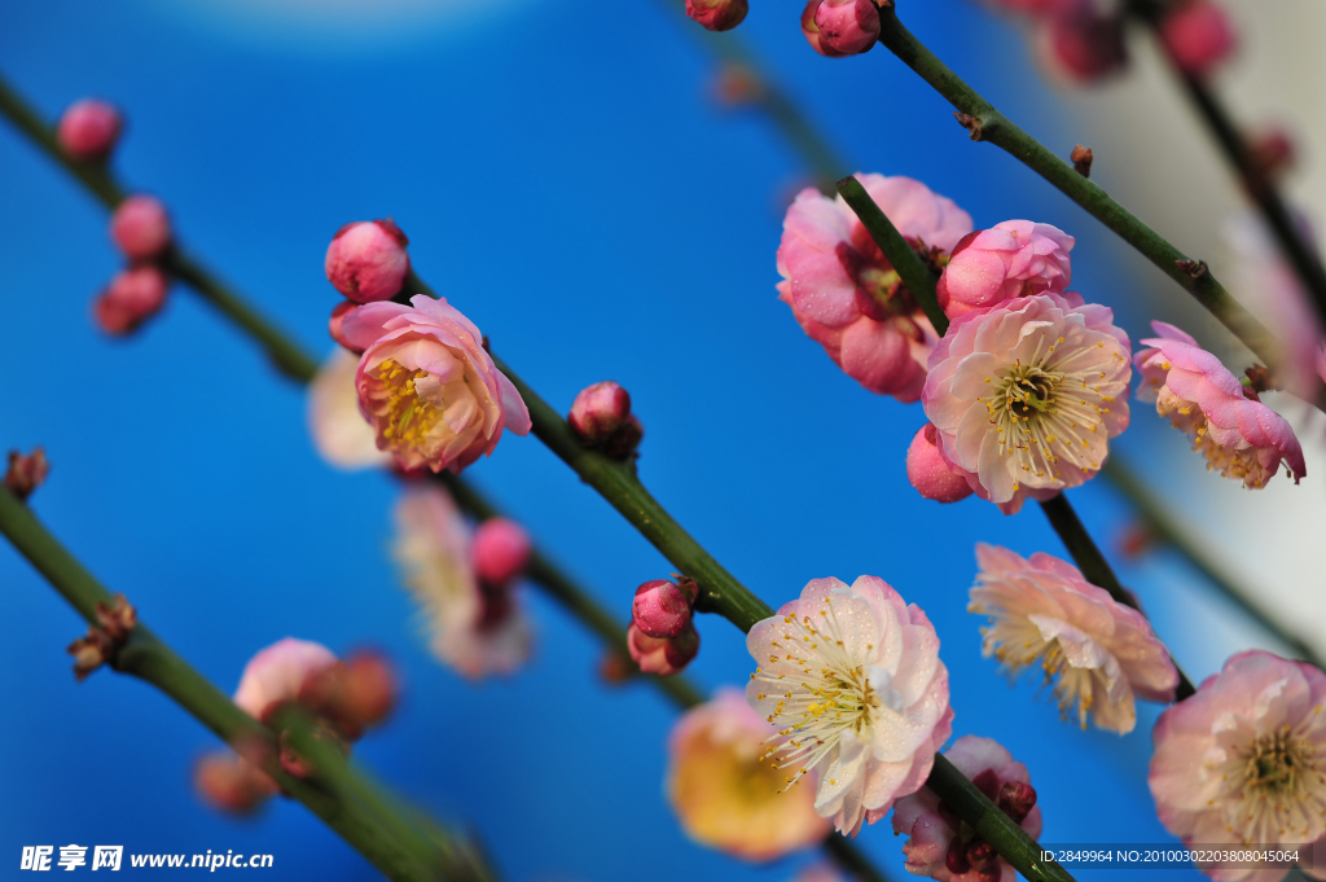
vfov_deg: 9.1
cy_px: 441
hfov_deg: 13.7
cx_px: 663
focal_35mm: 150
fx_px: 5520
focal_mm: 150
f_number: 4
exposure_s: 1/160
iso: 200
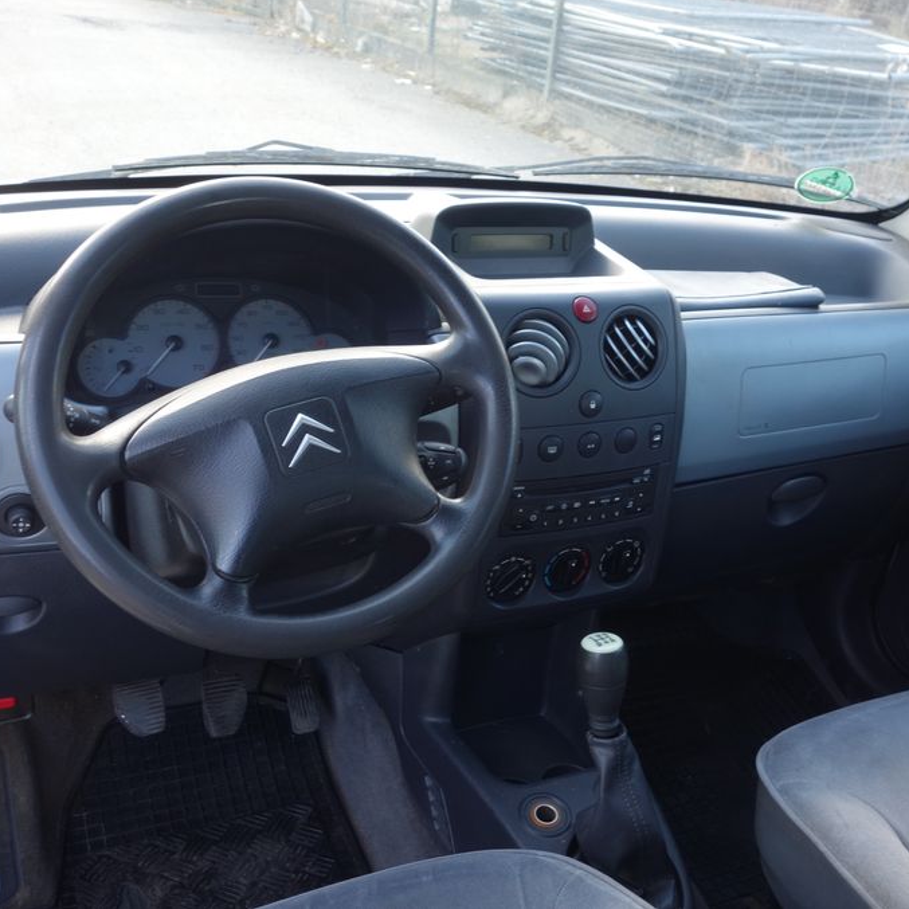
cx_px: 525
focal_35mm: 36
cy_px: 452
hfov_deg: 45.9
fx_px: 1070
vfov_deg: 46.0
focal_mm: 10.4
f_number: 5
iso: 125
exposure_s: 1/30
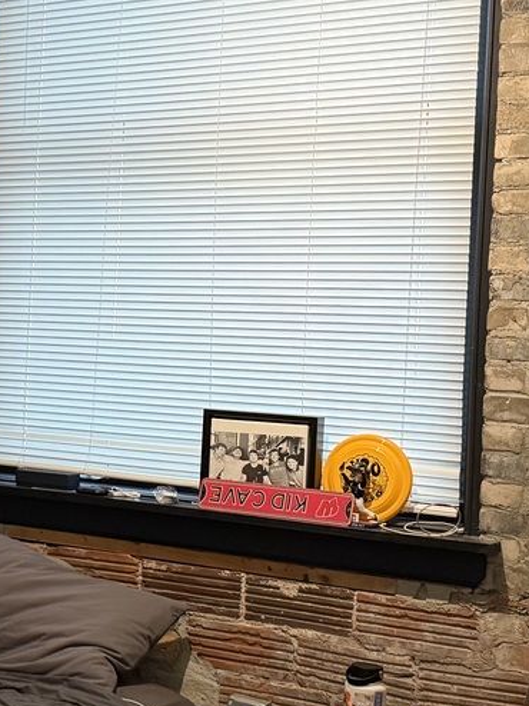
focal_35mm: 70
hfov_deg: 20.1
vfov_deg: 27.8
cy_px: 354
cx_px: -37
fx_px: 1428
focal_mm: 6.76
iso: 400
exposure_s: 1/60
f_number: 1.78
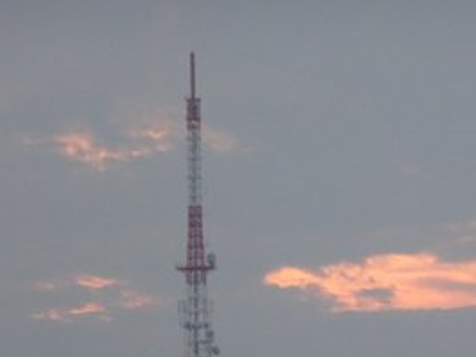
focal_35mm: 519
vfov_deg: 2.9
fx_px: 7137
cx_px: 419
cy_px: 300
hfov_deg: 3.8
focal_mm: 49.49
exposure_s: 1/200
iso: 800
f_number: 6.3
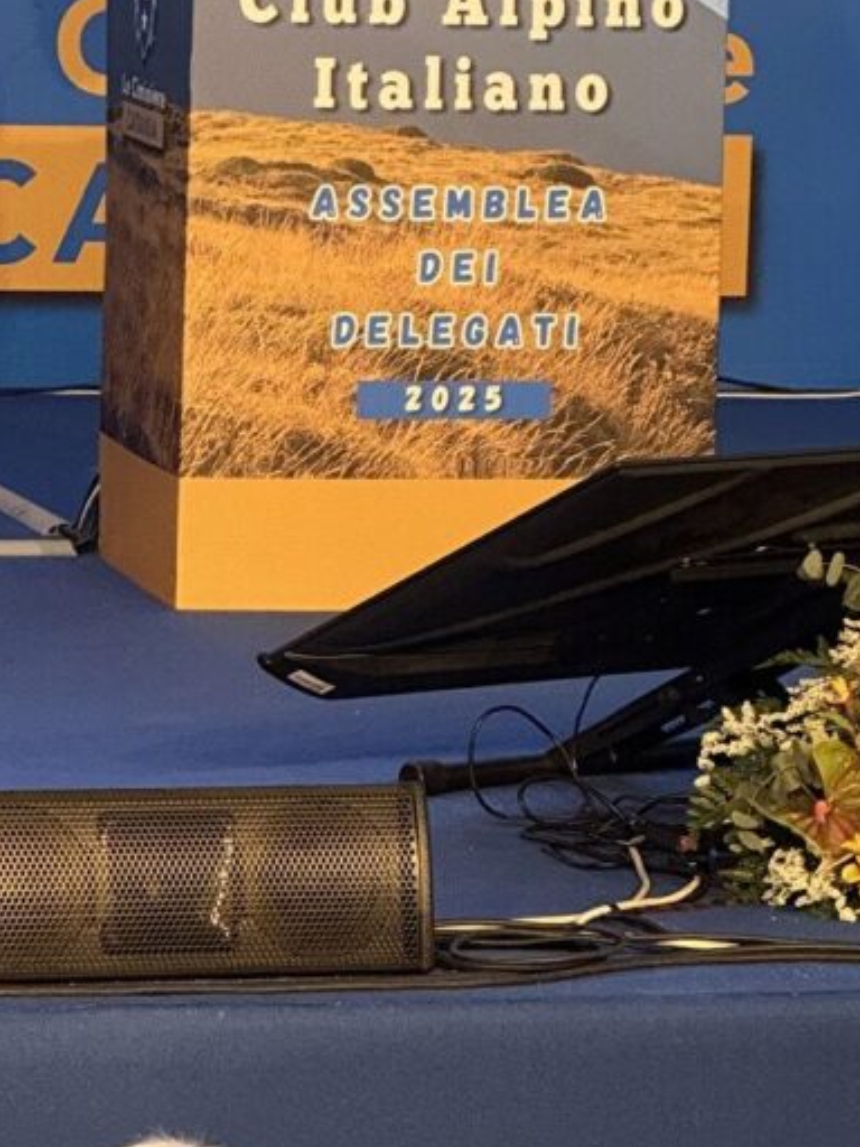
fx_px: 7950
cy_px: 16
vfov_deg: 8.2
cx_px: 446
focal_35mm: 240
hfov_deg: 6.2
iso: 800
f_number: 2.8
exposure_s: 1/33
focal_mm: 15.66
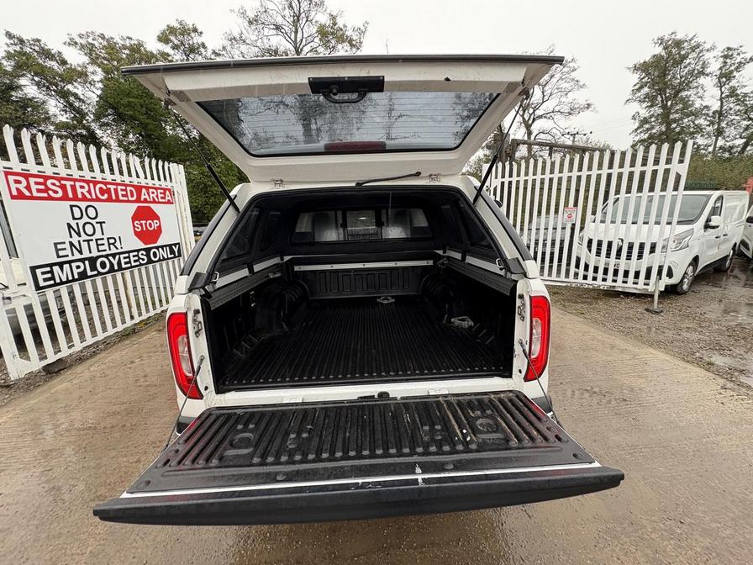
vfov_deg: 85.7
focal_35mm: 14
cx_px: 376
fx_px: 305
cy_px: 282
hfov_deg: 102.1
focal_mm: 2.22
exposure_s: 1/99
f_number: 2.2
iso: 200
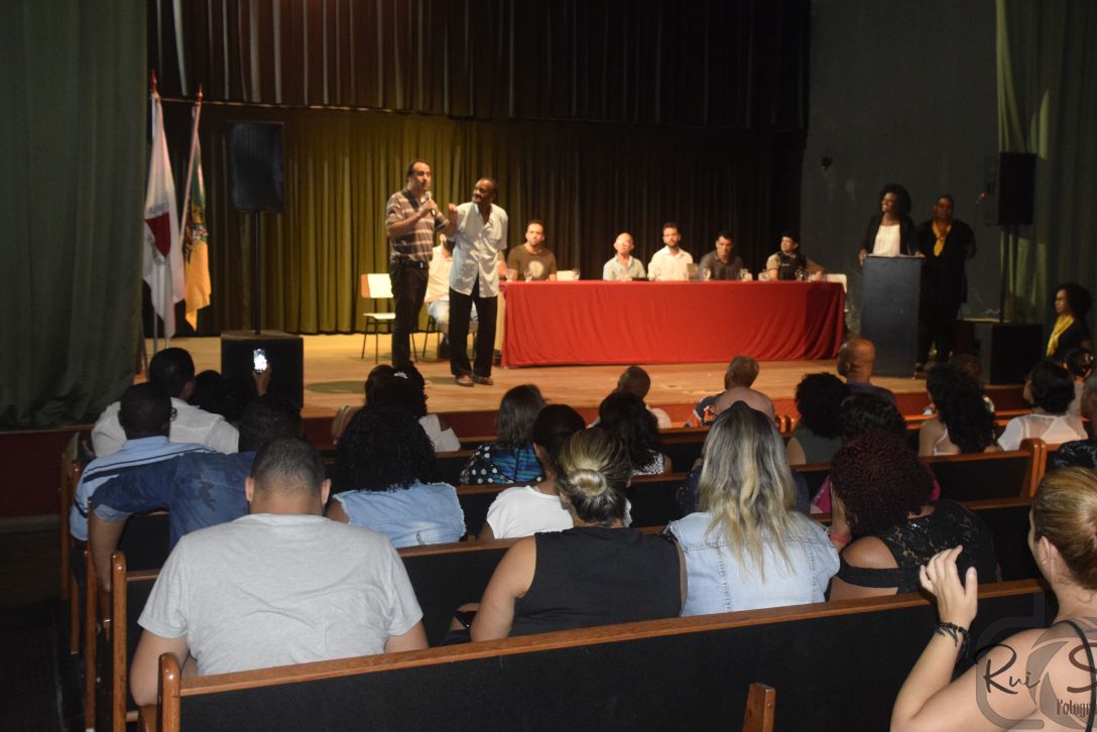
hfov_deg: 45.4
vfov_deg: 31.2
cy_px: 340
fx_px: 1311
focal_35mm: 43
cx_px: 597
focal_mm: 26
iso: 3200
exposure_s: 1/60
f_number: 3.8
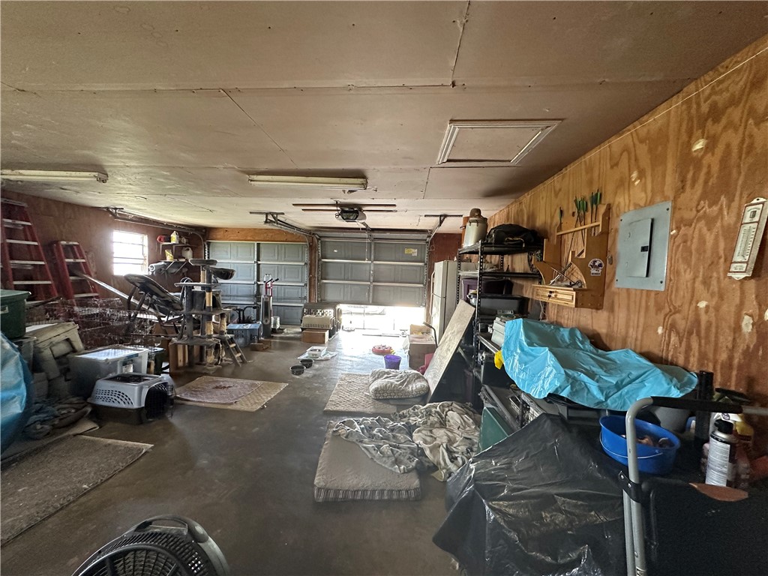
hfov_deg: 102.1
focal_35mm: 14
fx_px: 311
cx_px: 384
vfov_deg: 85.7
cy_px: 288
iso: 400
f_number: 2.2
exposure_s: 1/60
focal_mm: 2.22
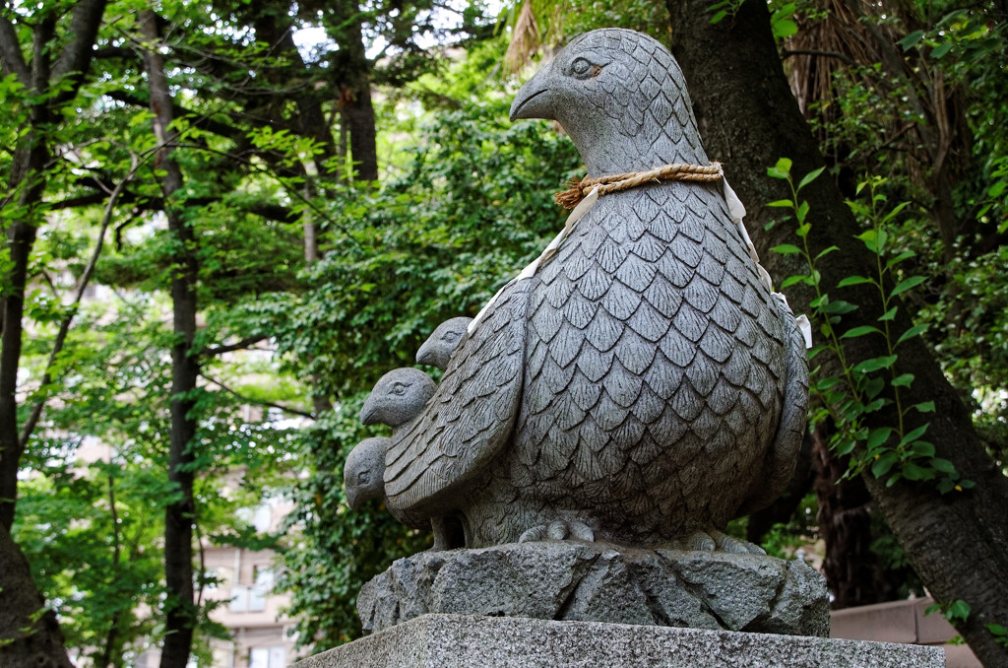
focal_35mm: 79
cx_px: 504
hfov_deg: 25.7
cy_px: 334
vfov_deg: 17.2
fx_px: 2207
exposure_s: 1/100
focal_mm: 53
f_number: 8
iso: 800
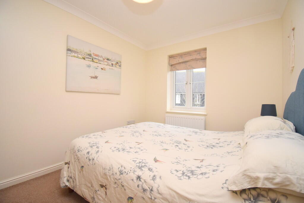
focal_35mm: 15
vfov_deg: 77.3
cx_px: 152
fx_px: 127
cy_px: 102
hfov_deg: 100.4
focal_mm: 10
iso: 1000
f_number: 4.5
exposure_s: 1/125
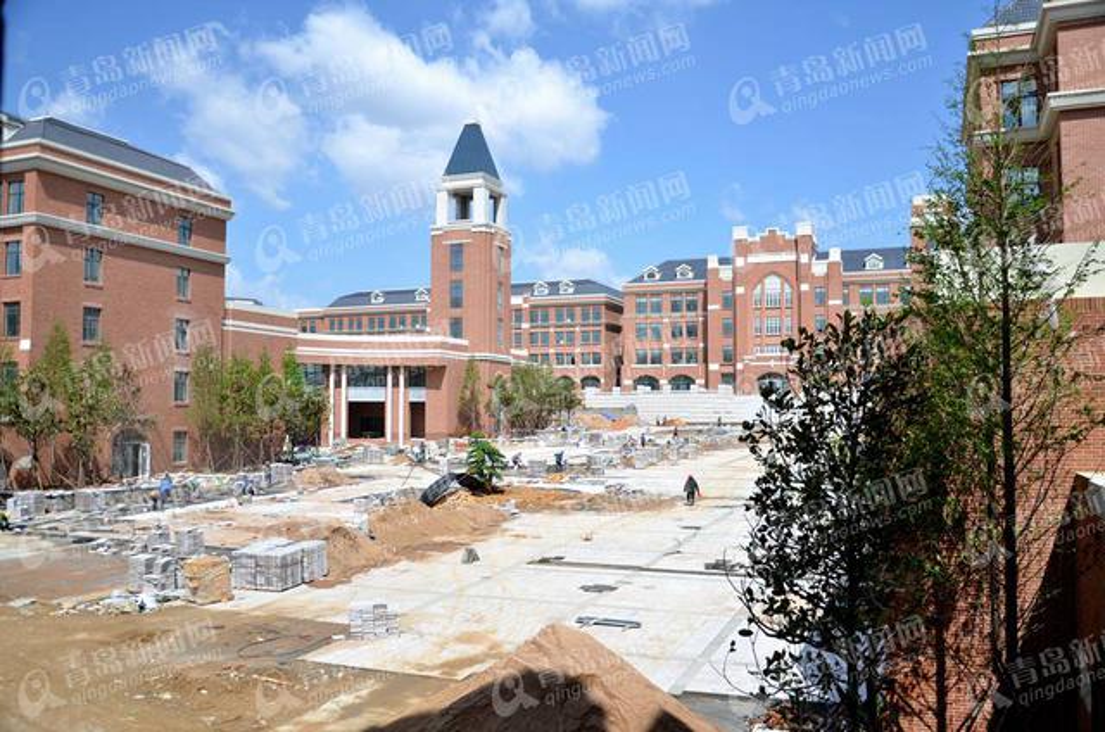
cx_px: 552
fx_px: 965
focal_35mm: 32
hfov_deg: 59.6
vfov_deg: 41.5
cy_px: 366
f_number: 3.8
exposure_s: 1/1000
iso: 100
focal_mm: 21
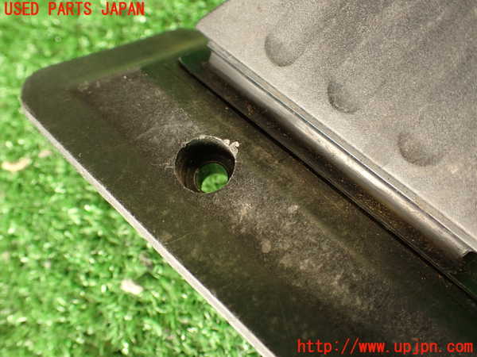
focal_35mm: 32
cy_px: 178
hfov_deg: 56.8
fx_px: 441
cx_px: 238
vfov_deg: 44.2
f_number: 2.4
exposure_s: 1/40
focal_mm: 5.79
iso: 200
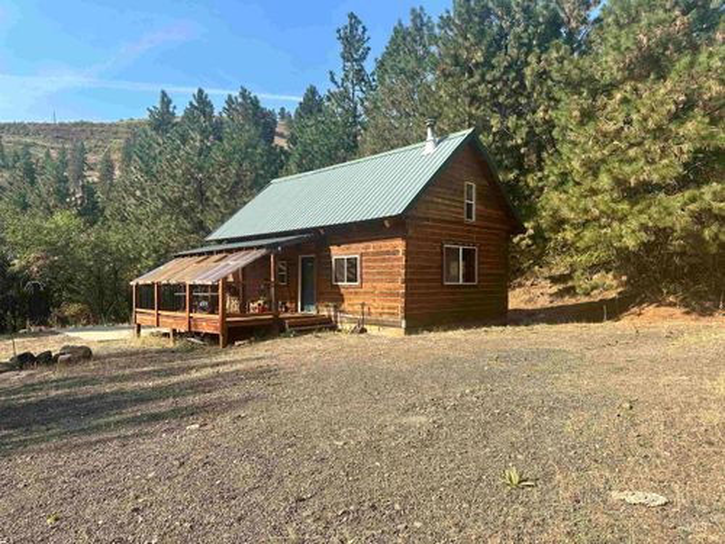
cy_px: 272
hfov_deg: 71.6
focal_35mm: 24
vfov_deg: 56.8
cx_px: 362
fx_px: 503
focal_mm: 6.86
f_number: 1.78
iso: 80
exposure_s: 1/2469
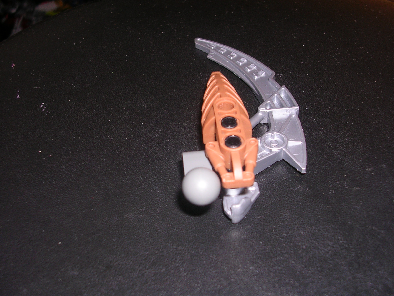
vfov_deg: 31.5
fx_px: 524
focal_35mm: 46
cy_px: 148
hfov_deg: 41.2
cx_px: 197
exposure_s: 1/60.1
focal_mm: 7.1
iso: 50
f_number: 3
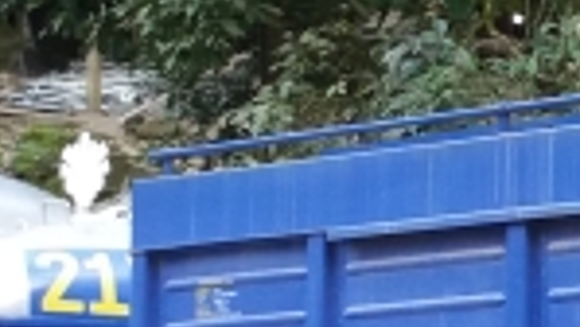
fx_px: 2524
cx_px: 1510
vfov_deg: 7.3
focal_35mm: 164
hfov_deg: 10.7
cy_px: 483
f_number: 1.9
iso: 80
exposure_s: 1/50
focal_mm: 3.7
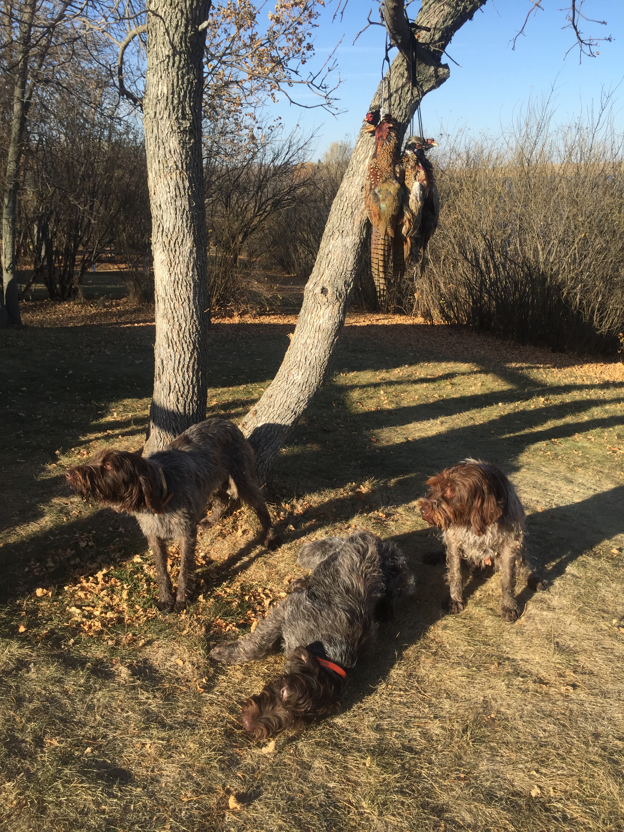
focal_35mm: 29
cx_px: 312
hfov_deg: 48.2
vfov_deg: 61.7
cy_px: 416
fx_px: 697
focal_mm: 4.15
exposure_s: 1/1068
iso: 32
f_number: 2.2
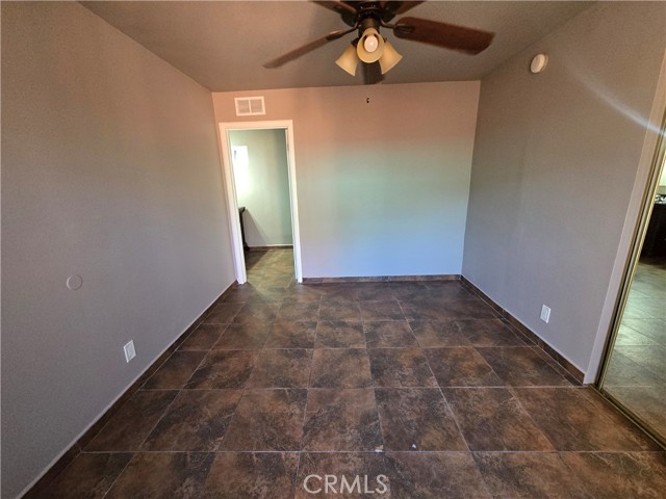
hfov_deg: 106.2
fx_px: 250
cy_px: 250
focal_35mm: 13
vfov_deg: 89.9
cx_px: 333
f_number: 2.2
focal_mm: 2.2
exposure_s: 1/60
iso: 1000
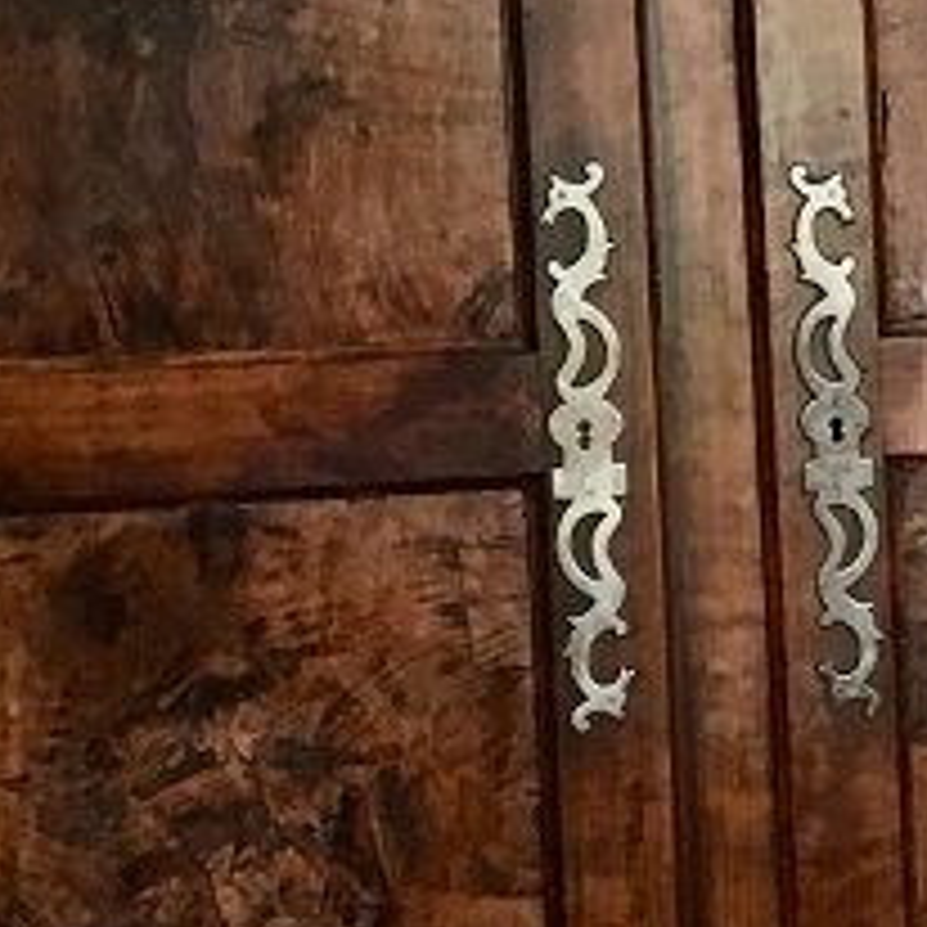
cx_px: 2614
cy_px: 443
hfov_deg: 9.1
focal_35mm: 162
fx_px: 4908
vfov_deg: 10.8
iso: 50
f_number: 2.2
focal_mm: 4.15
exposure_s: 1/33
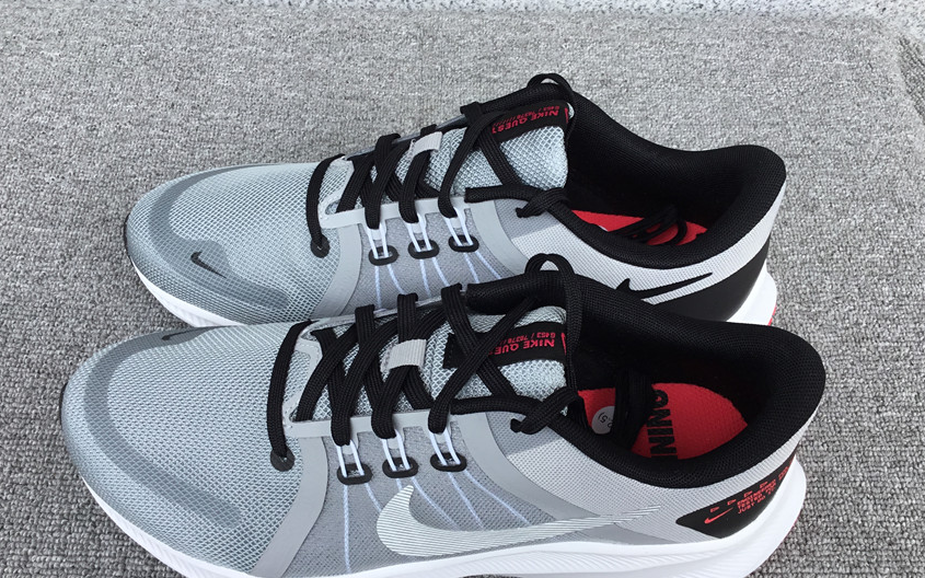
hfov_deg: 55.3
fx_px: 882
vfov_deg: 36.3
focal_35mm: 35
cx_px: 470
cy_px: 299
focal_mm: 3.3
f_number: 2.4
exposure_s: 1/342
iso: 25
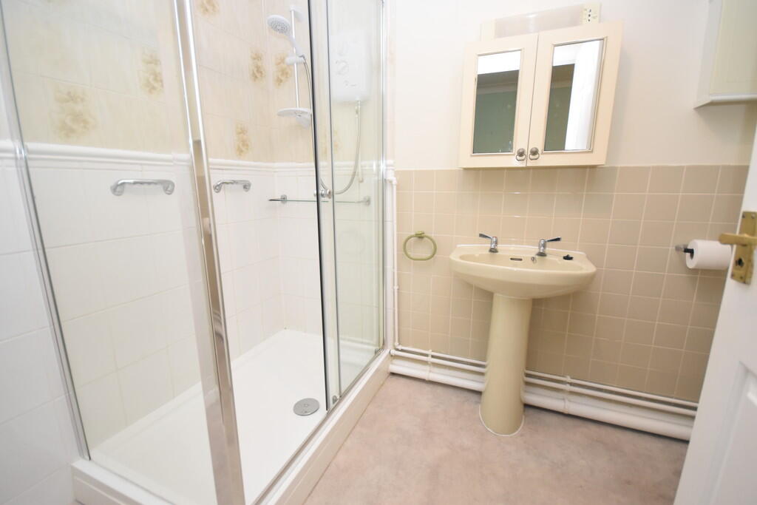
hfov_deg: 100.4
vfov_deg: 77.3
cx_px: 378
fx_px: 315
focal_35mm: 15
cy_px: 252
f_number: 4
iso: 1100
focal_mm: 10
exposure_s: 1/125
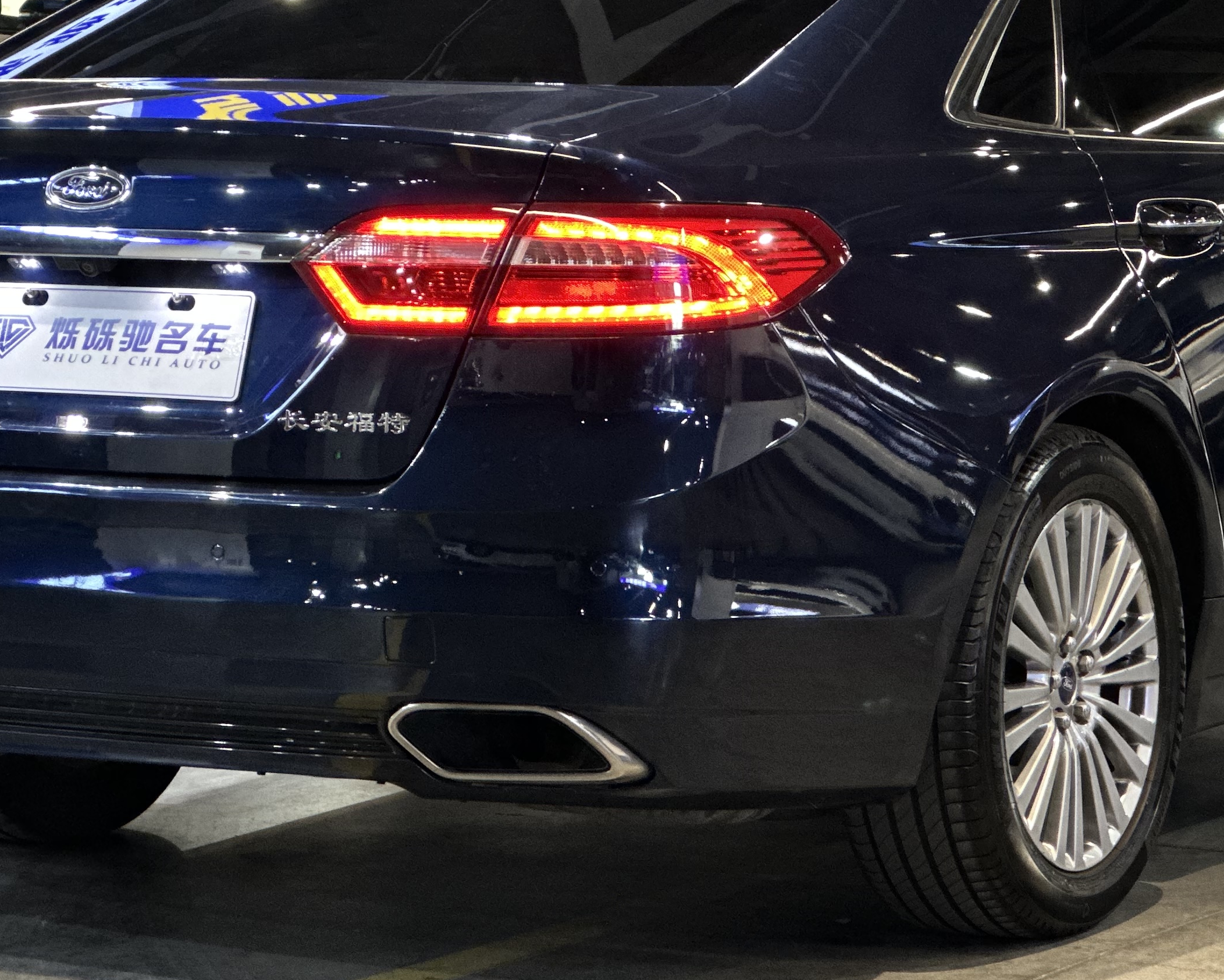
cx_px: 723
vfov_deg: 10.7
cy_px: 338
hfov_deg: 13.4
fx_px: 5217
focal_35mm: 144
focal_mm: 9
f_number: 2.8
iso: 500
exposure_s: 1/15
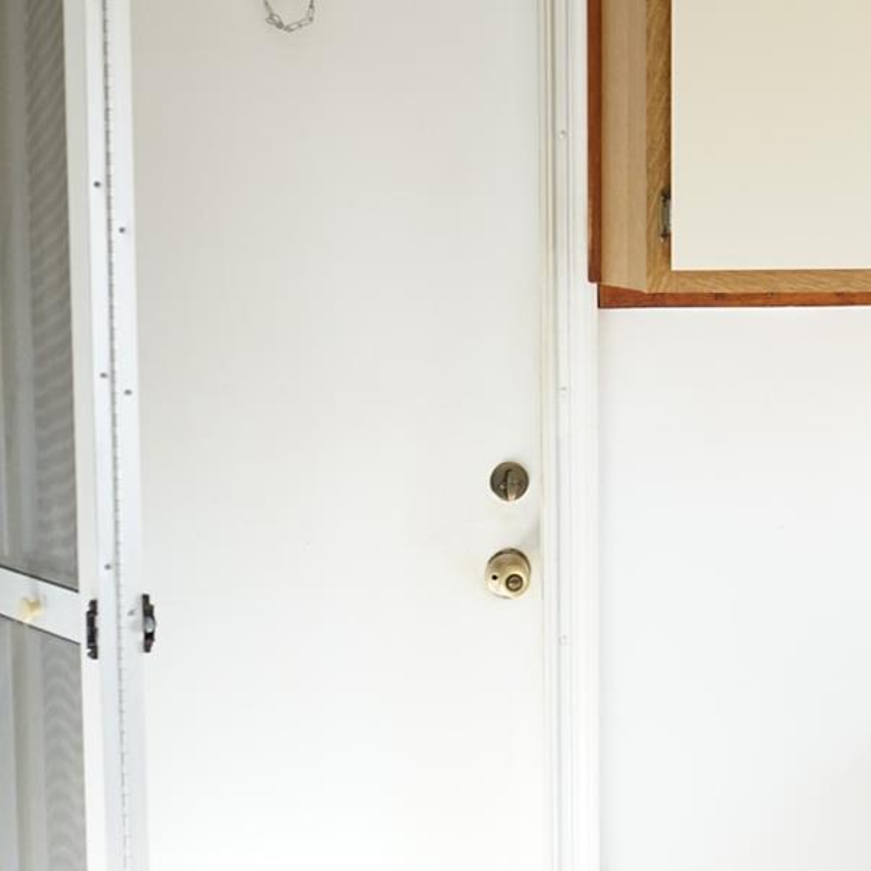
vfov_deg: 27.2
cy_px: 353
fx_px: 1793
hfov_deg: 26.1
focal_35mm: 63
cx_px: 831
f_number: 6.3
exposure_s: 1/60
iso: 800
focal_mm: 28
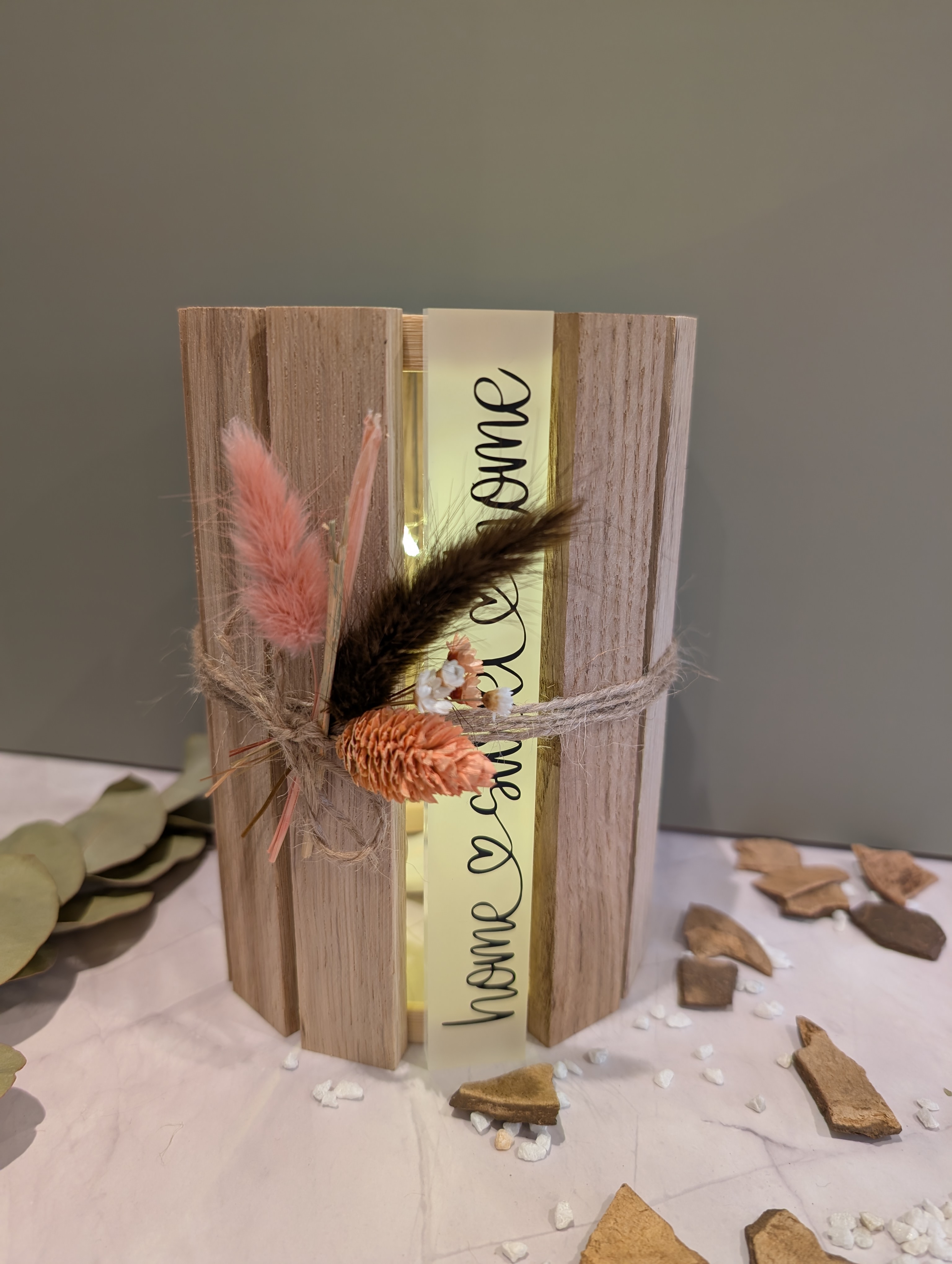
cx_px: 476
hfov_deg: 56.9
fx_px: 878
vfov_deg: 71.5
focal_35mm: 24
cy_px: 632
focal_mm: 6.9
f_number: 1.68
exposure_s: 1/23.8
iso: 86
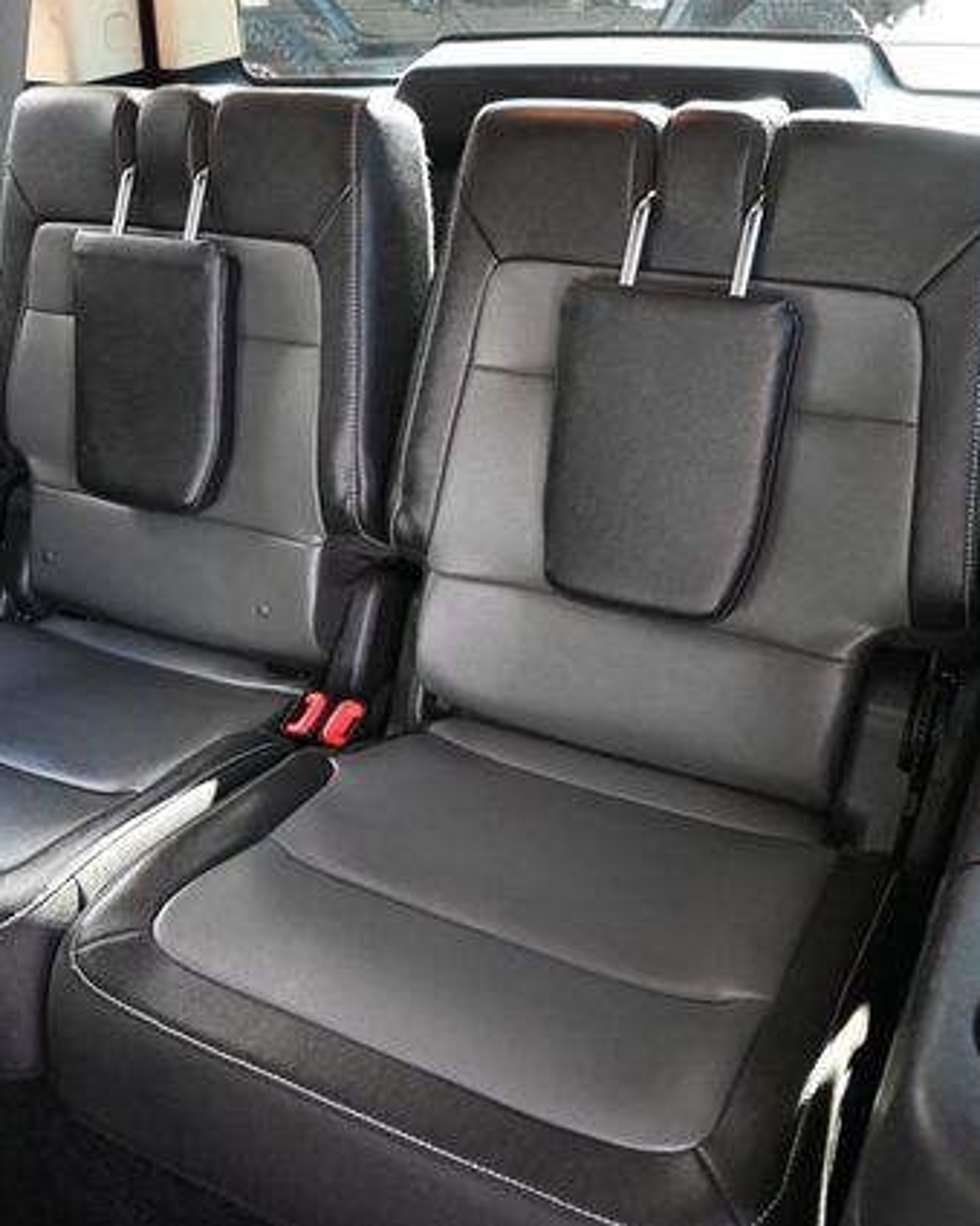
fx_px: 1233
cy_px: 613
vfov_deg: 52.9
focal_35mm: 34
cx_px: 457
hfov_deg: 43.3
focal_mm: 16
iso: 2500
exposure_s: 1/125
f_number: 3.5
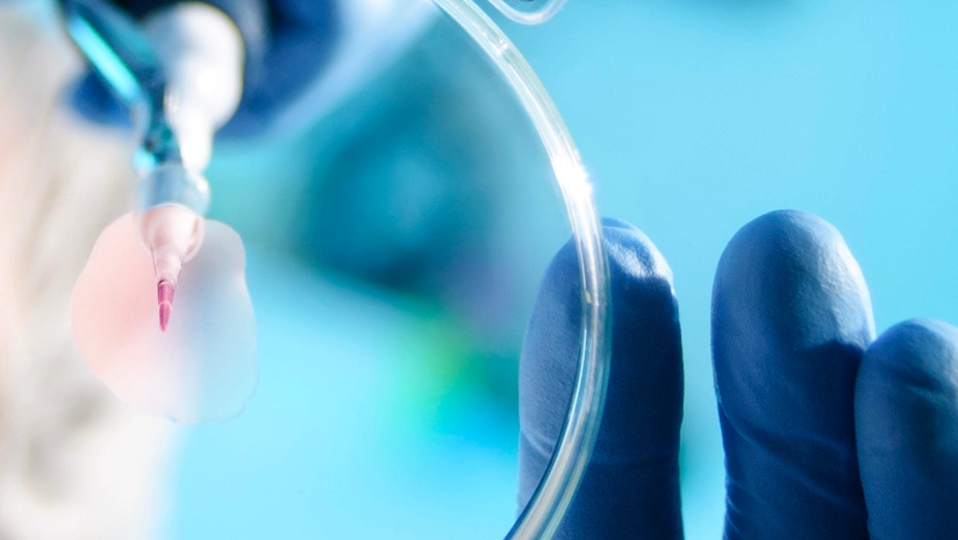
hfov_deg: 15.2
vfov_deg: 8.5
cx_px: 322
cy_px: -138
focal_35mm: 141
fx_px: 3591
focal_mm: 35
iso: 100
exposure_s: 1/160
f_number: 2.8
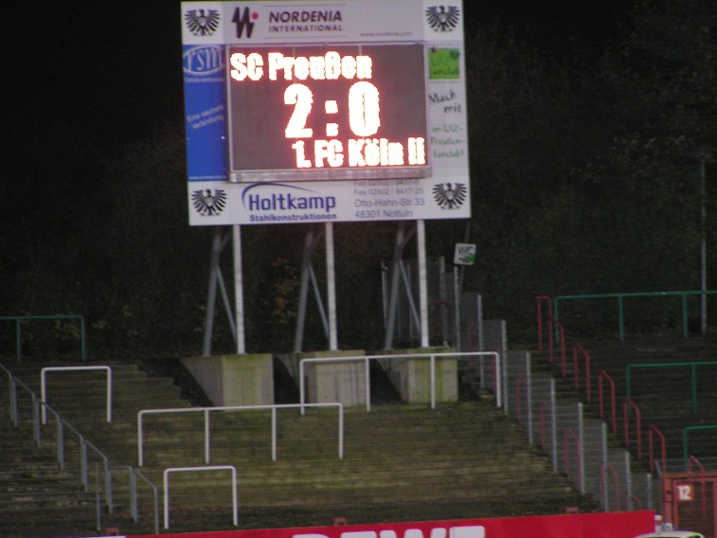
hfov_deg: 6.6
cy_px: 260
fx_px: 6194
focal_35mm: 299
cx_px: 362
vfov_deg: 5.0
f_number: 3.5
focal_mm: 43.3
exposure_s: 1/25
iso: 200
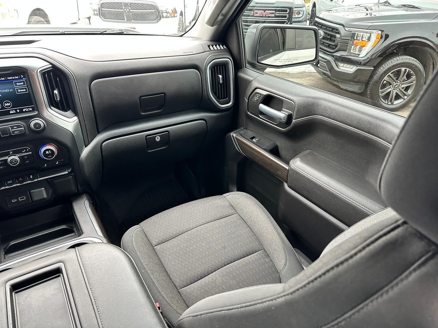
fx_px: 304
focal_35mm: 24
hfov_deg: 71.6
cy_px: 164
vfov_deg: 56.8
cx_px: 219
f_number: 1.78
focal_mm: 6.86
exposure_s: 1/100
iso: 250
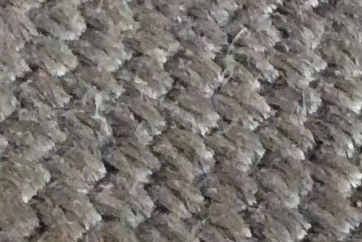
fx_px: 1942
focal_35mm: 193
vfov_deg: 6.5
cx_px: 640
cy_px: -480
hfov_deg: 10.1
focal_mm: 3.3
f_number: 2.4
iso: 320
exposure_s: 1/25
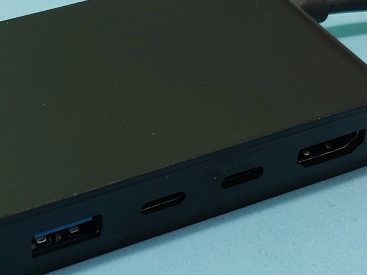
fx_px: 1134
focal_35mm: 107
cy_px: 182
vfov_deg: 13.8
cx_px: 101
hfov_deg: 18.3
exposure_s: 1/33.3
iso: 1790
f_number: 1.88
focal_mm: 5.56
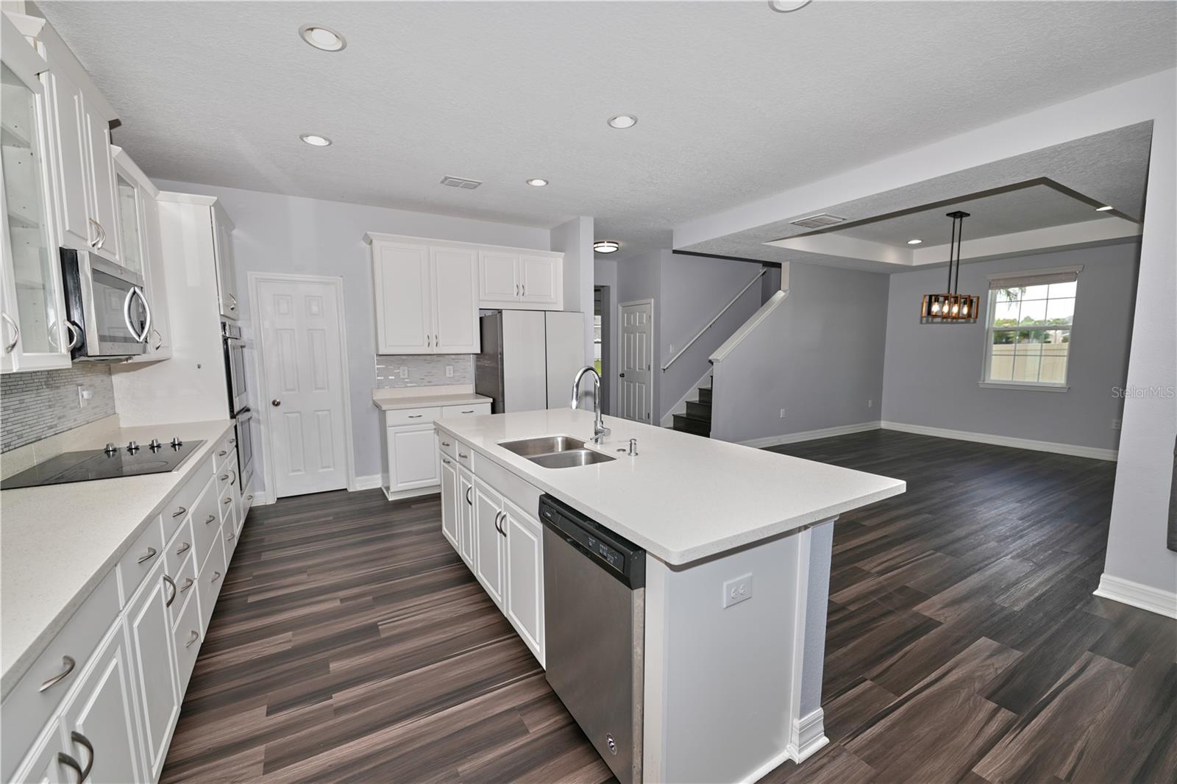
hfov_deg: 104.3
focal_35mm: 14
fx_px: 458
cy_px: 392
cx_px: 588
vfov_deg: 81.2
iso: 100
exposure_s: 1/200
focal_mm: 14
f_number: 4
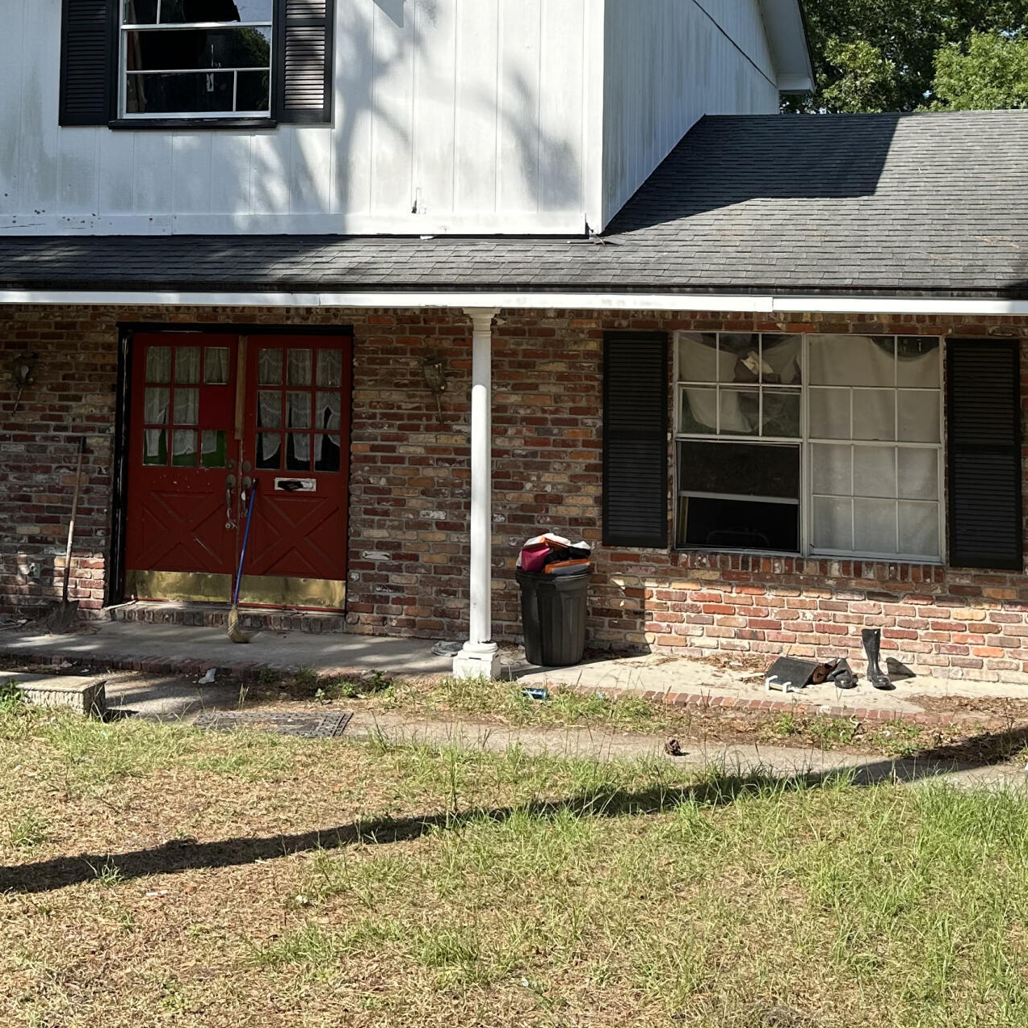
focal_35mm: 50
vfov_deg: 33.0
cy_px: 196
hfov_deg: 34.0
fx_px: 1680
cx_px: 532
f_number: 1.78
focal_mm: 6.86
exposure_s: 1/2110
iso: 80
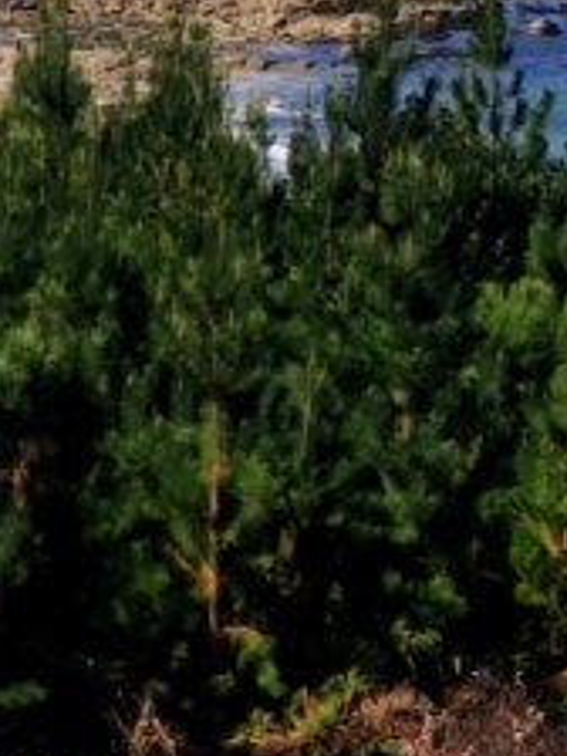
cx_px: 1470
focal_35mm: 258
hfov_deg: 5.5
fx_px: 5635
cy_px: -354
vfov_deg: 7.5
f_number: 2.4
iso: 25
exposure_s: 1/1100
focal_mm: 6
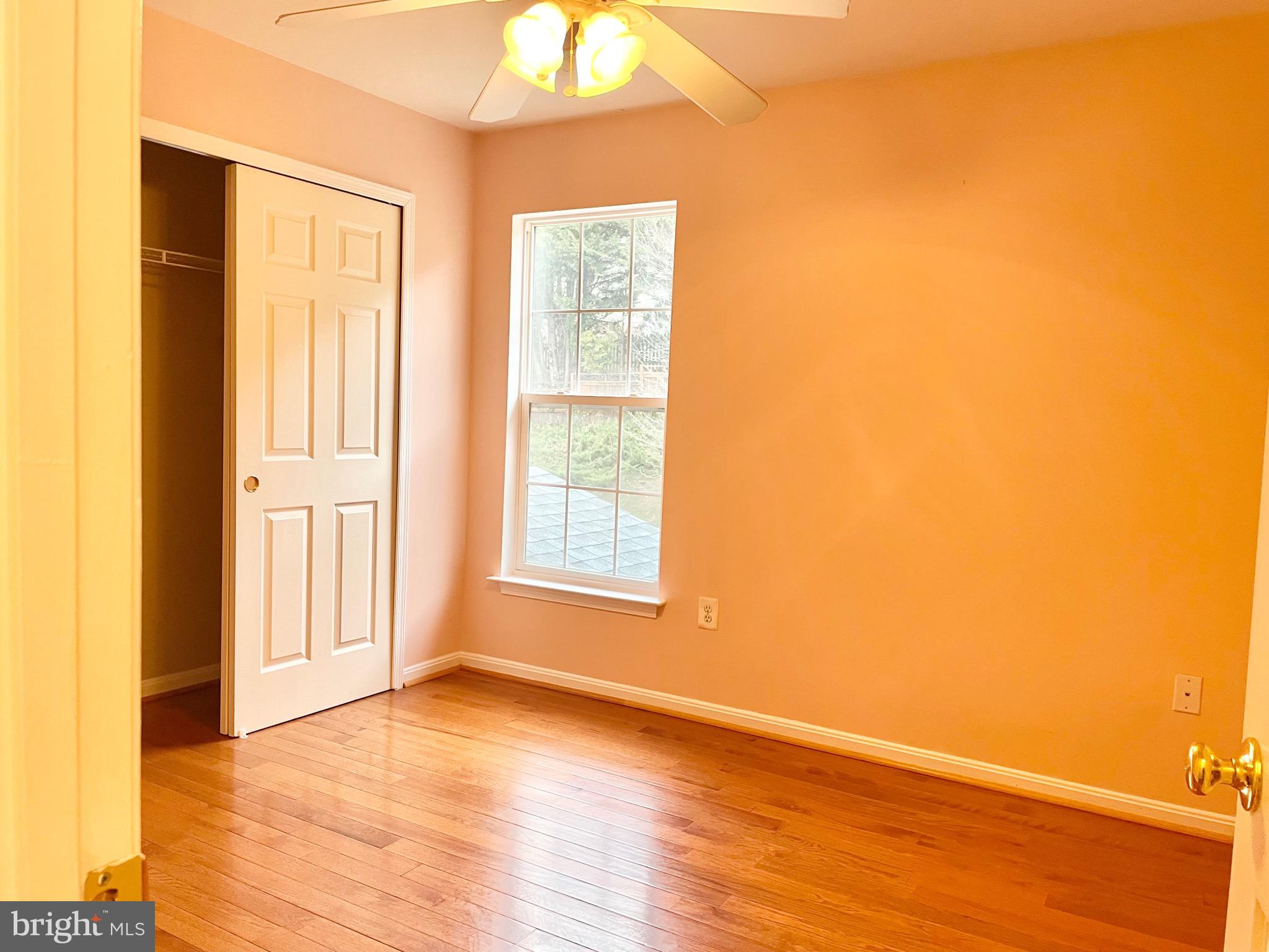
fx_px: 953
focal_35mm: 26
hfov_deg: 67.3
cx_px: 634
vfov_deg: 53.1
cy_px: 476
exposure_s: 1/60
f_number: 1.6
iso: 100
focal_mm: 4.2
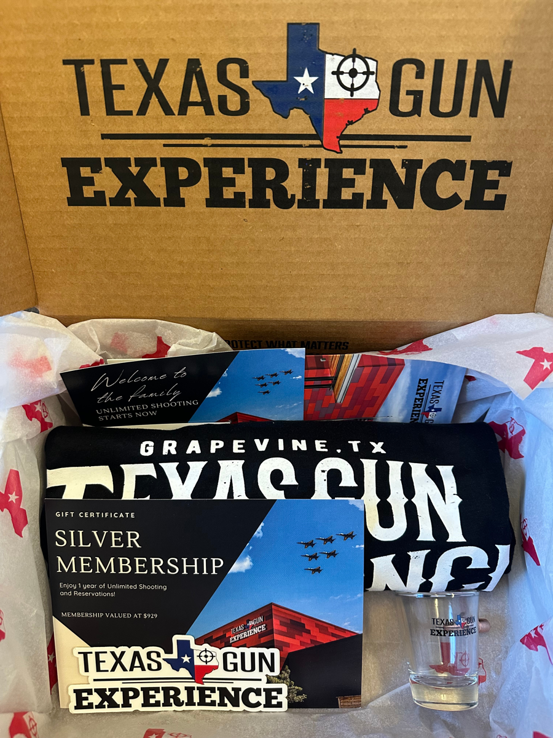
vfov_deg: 71.6
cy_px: 369
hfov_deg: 56.8
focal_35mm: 24
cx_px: 276
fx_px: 511
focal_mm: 6.86
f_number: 1.78
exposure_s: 1/60
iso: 400
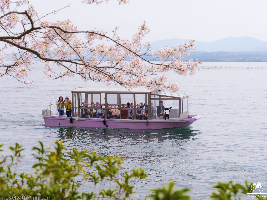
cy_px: 100
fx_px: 671
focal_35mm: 87
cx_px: 134
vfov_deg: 17.0
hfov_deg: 22.5
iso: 200
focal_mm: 110
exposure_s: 1/200
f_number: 10
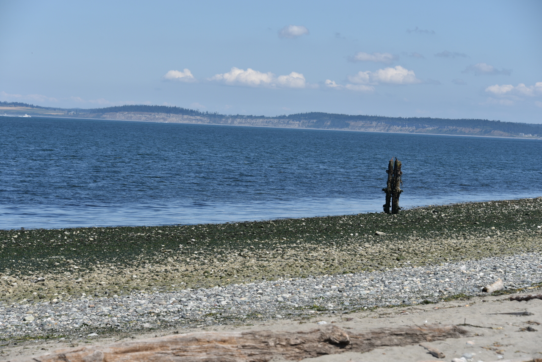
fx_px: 1837
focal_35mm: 122
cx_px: 271
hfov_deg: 16.8
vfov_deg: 11.2
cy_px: 181
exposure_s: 1/320
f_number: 9
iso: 100
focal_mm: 122
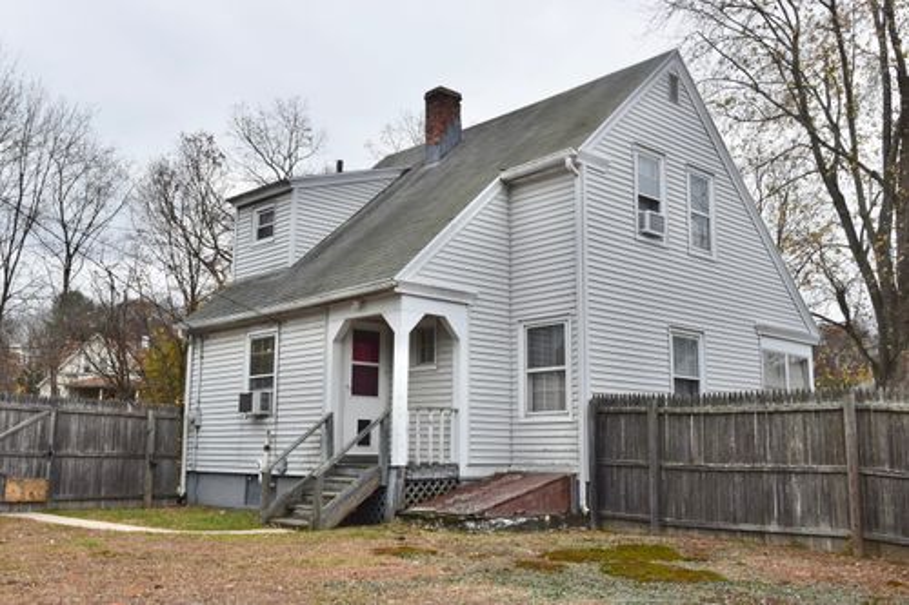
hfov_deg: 53.1
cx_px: 454
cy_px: 302
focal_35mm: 36
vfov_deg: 36.8
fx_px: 909
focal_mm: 24
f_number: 10
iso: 400
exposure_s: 1/200
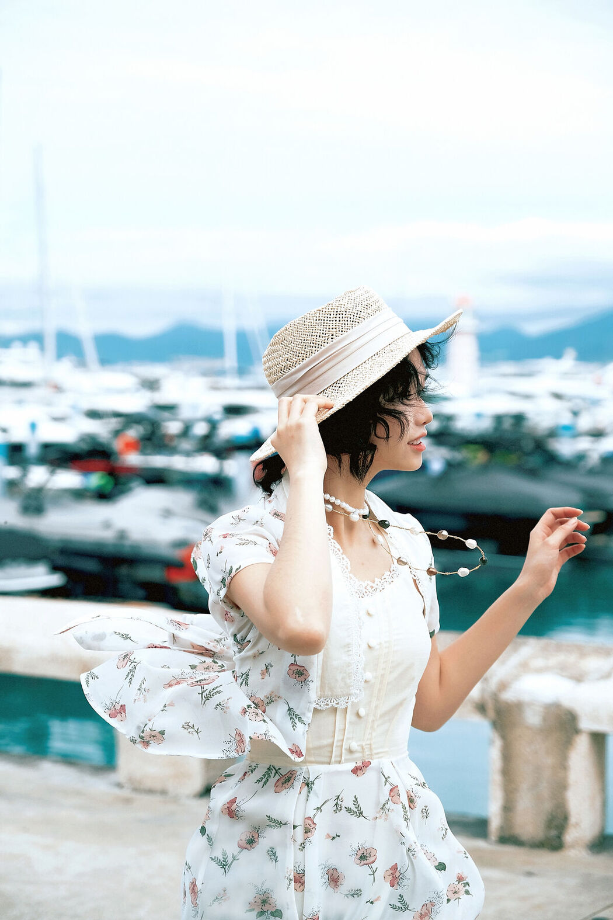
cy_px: 460
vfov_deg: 24.5
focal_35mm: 83
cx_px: 306
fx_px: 2120
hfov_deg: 16.5
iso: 160
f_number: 2.8
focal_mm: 55
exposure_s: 1/2000
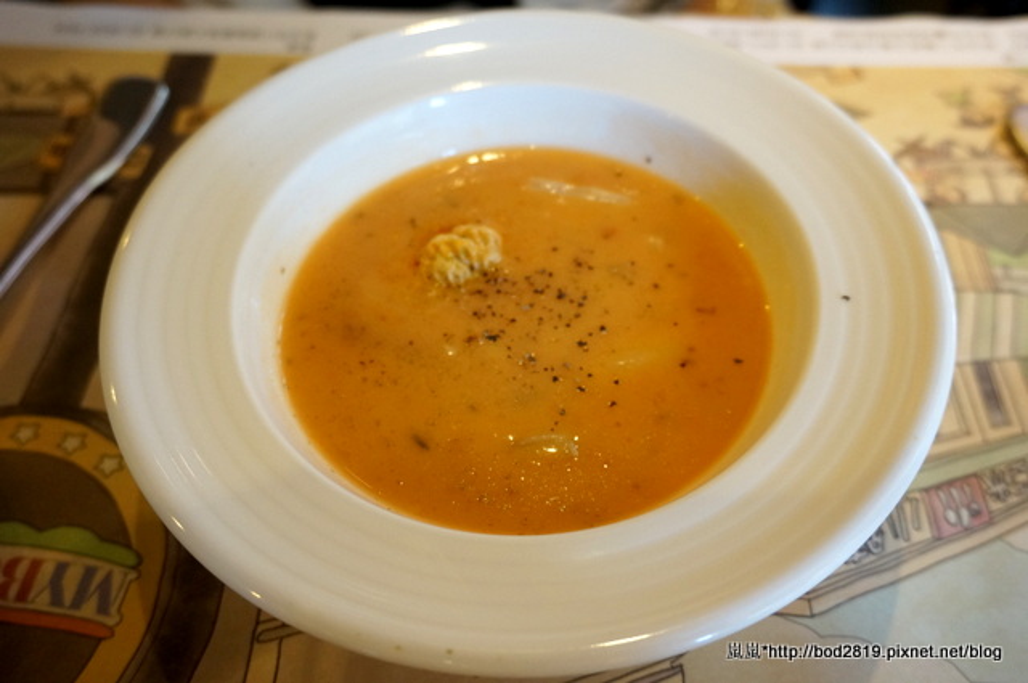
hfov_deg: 57.3
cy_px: 342
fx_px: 941
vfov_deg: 39.9
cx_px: 514
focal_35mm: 33
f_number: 4
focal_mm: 22
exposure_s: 1/60
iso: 1000
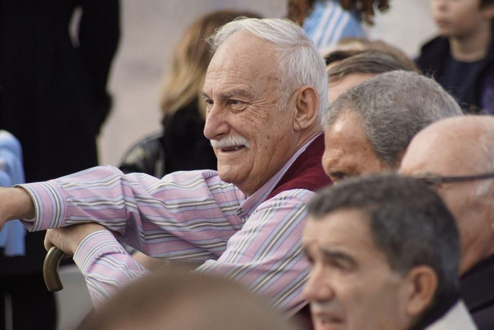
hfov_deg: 6.0
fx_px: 4737
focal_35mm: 345
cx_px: 247
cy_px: 165
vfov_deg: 4.0
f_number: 5.6
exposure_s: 1/1000
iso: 640
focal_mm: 230
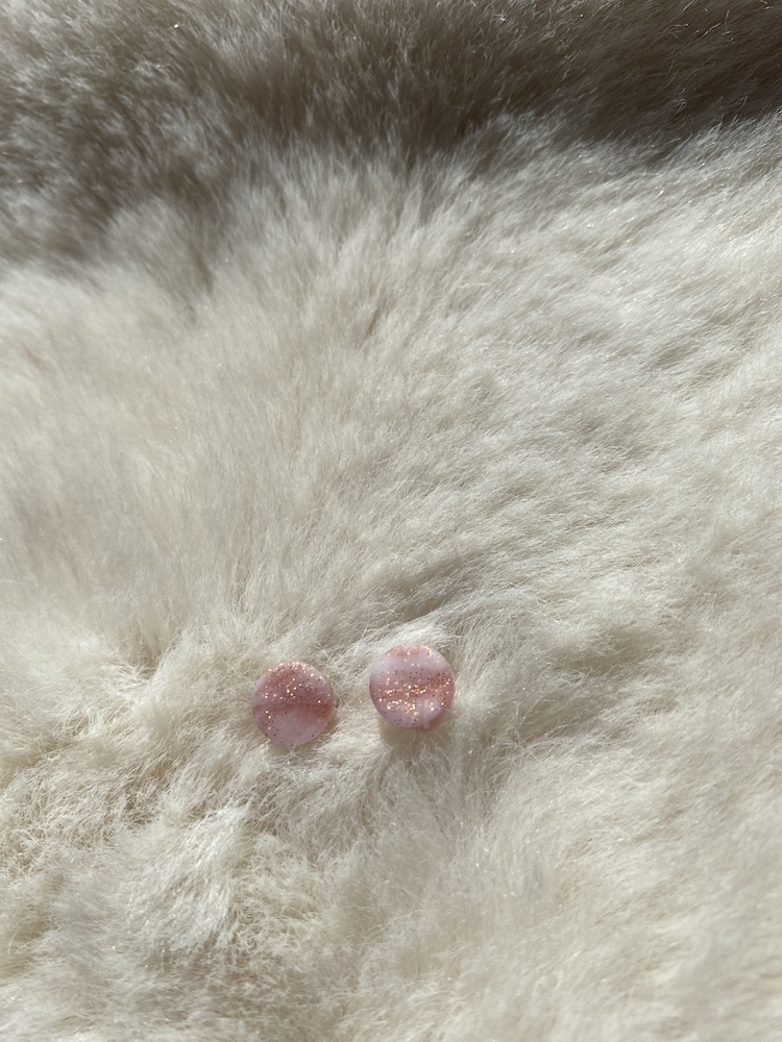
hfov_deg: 54.9
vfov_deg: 69.4
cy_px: 521
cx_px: 391
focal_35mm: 25
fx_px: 753
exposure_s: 1/7692
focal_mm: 4.25
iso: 32
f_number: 1.8
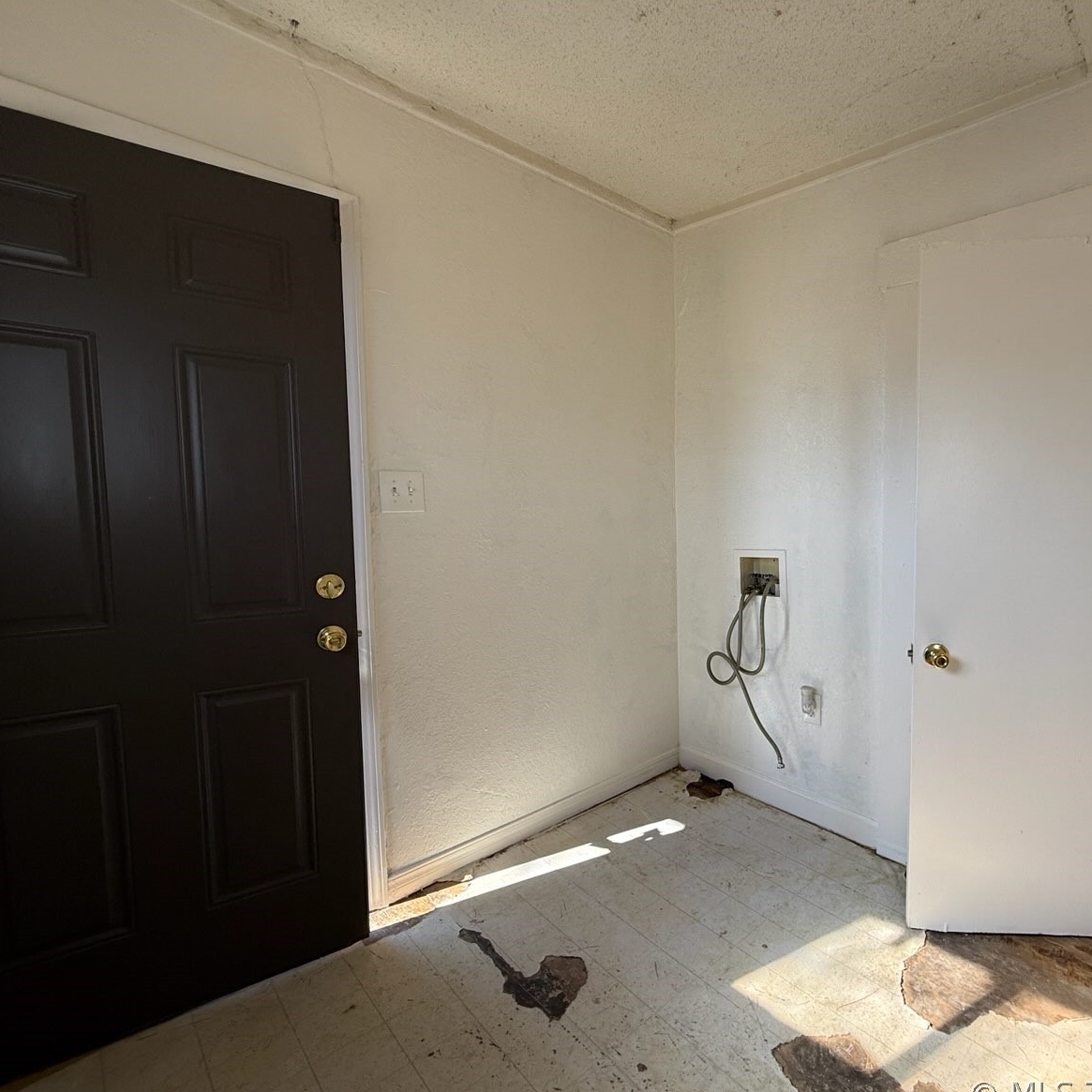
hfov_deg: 81.3
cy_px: 557
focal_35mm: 17
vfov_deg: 84.0
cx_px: 723
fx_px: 607
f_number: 2.2
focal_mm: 2.22
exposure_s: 1/146
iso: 50
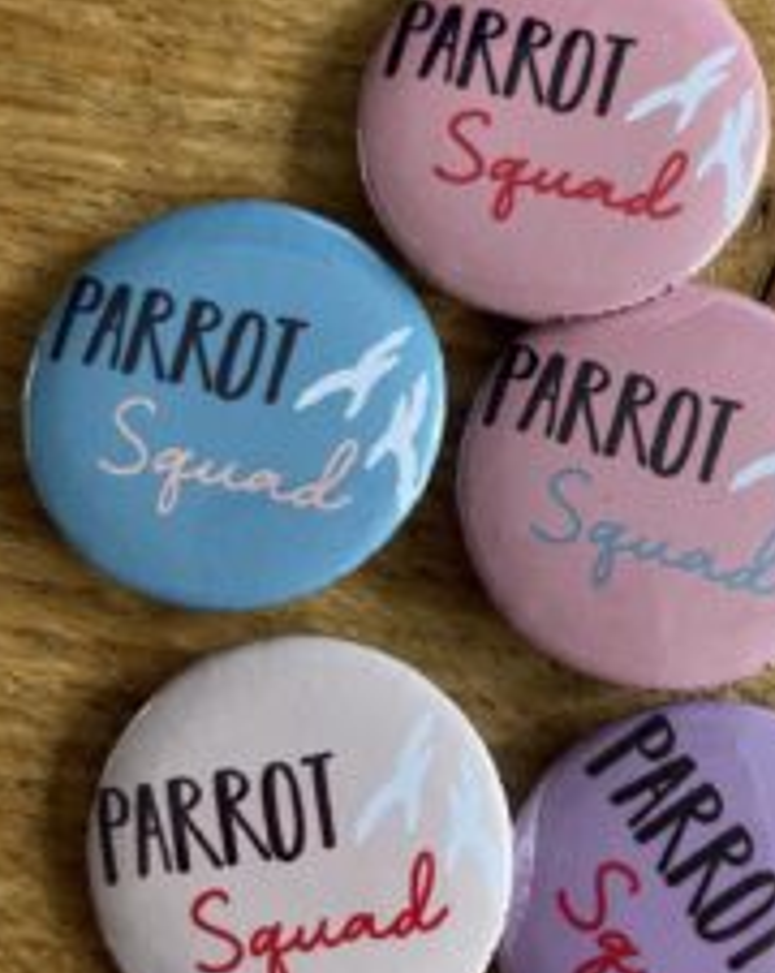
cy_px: 439
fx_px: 1294
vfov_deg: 41.2
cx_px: 555
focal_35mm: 45
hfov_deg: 32.9
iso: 125
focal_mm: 4.2
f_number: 1.6
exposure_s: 1/50
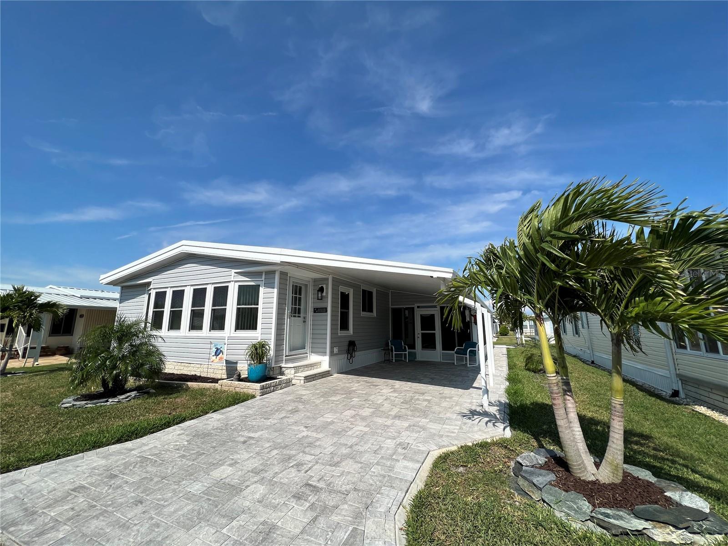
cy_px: 273
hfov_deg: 106.2
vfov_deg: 89.9
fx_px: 273
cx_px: 364
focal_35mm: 13
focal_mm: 1.57
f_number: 1.8
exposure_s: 1/3125
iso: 32
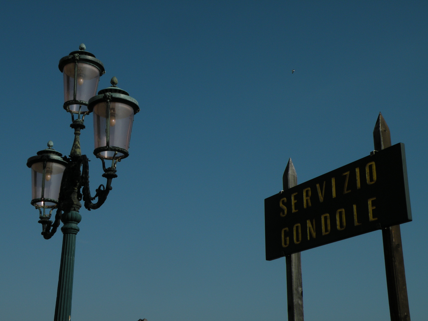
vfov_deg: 26.1
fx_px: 692
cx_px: 214
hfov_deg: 34.3
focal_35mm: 56
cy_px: 160
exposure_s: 1/1000
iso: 64
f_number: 5.6
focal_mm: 9.8
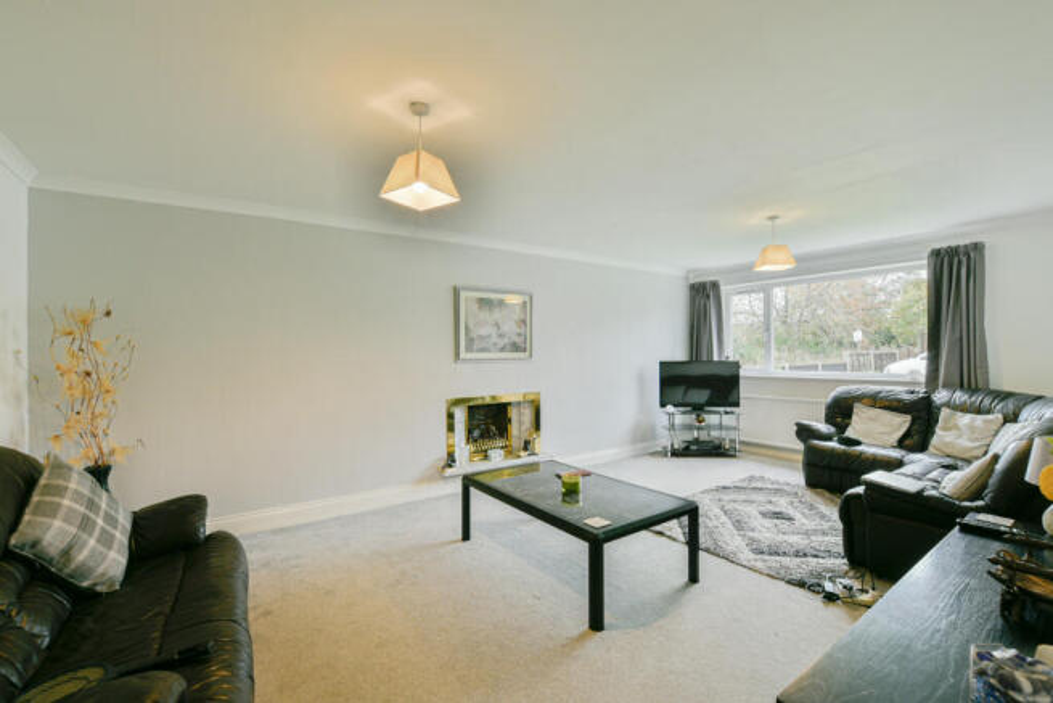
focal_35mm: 15
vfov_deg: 77.4
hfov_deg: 100.4
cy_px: 352
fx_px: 439
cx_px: 526
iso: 125
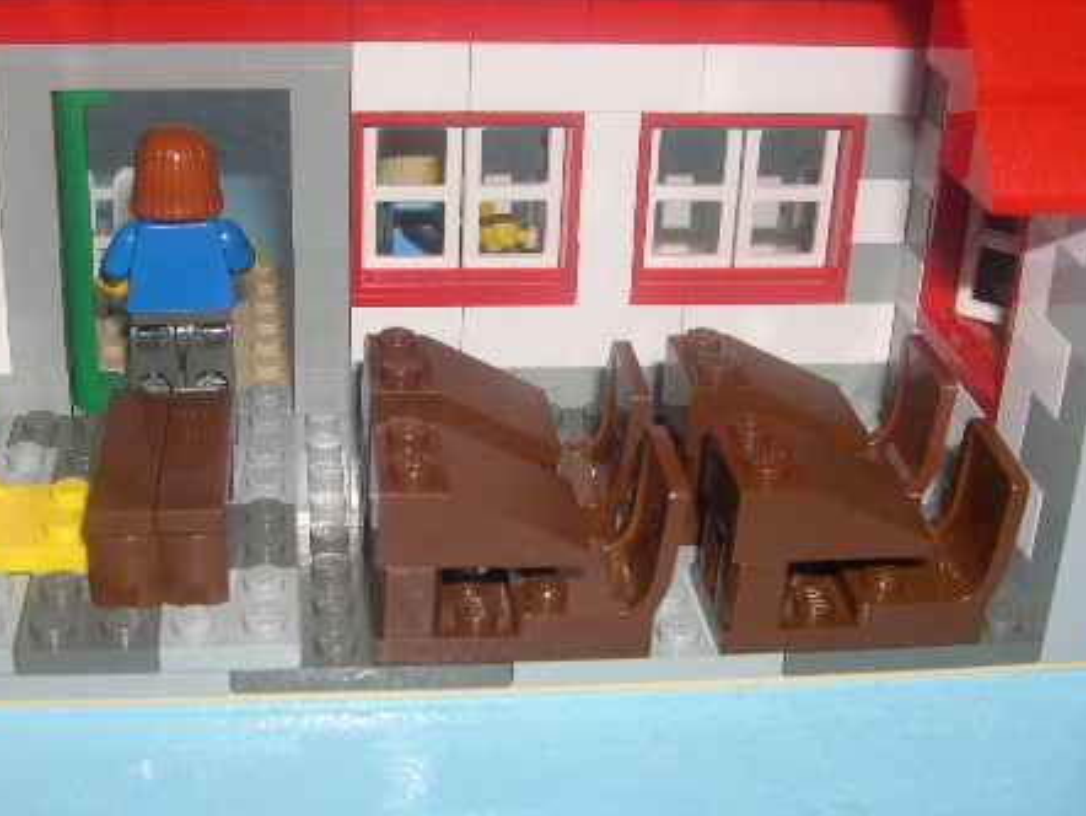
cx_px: 442
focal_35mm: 55
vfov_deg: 26.5
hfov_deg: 34.8
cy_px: 307
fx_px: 1726
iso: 100
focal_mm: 8
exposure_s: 1/60
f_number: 7.6
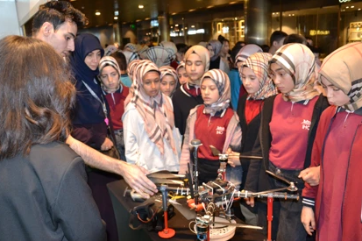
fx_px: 337
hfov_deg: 56.4
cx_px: 190
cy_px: 114
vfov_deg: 39.3
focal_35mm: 34
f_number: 3.8
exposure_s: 1/60
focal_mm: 21
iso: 1400
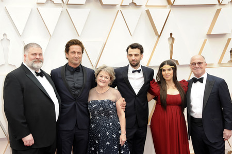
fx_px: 374
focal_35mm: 58
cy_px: 77
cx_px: 116
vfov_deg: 23.4
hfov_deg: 34.5
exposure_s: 1/200
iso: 800
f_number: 6.3
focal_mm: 58
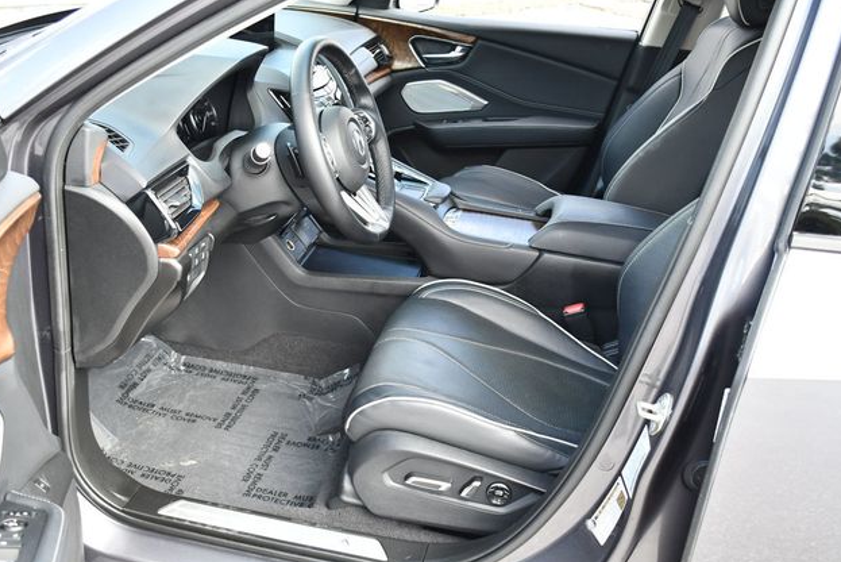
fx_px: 865
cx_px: 417
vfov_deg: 36.0
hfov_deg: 51.9
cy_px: 285
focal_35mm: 37
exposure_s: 1/250
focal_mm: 18
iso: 640
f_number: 3.5
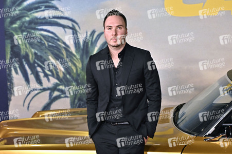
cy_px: 77
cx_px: 116
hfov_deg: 40.4
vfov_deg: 27.5
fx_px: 316
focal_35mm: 49
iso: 3200
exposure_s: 1/320
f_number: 4
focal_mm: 49
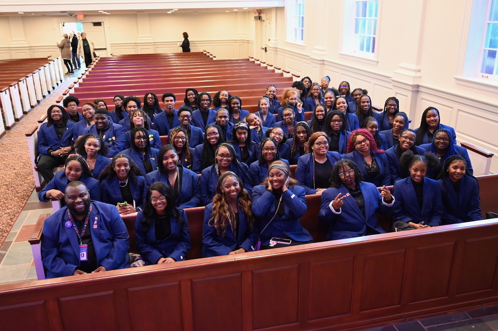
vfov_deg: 40.5
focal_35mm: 32
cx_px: 249
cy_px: 166
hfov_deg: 58.0
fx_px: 449
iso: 6400
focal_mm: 32.5
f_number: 4
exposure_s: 1/60
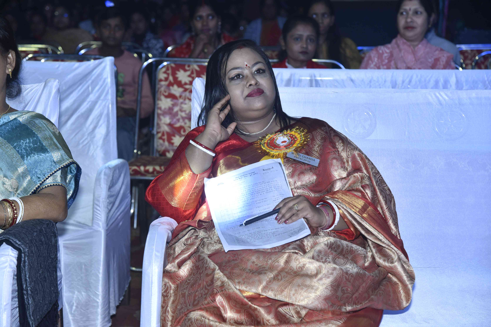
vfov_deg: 16.7
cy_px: 164
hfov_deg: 24.8
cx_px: 246
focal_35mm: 82
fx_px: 1118
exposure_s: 1/125
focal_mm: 82
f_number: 5
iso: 500
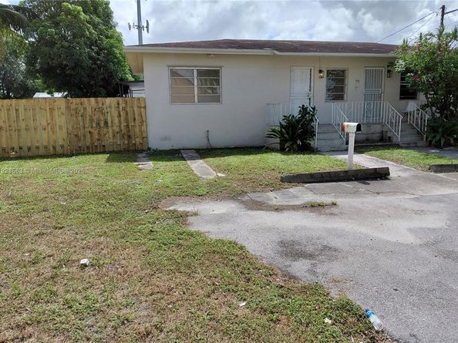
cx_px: 229
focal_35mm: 25
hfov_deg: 69.4
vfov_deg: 54.8
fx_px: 331
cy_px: 172
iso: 50
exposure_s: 1/3060
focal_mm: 4.69
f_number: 1.8
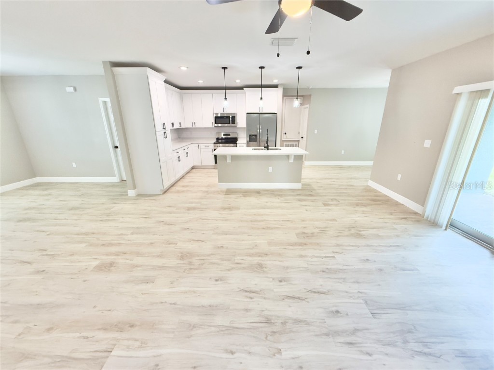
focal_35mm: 14
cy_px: 185
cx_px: 247
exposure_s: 1/120
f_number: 2.2
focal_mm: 2.22
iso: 250
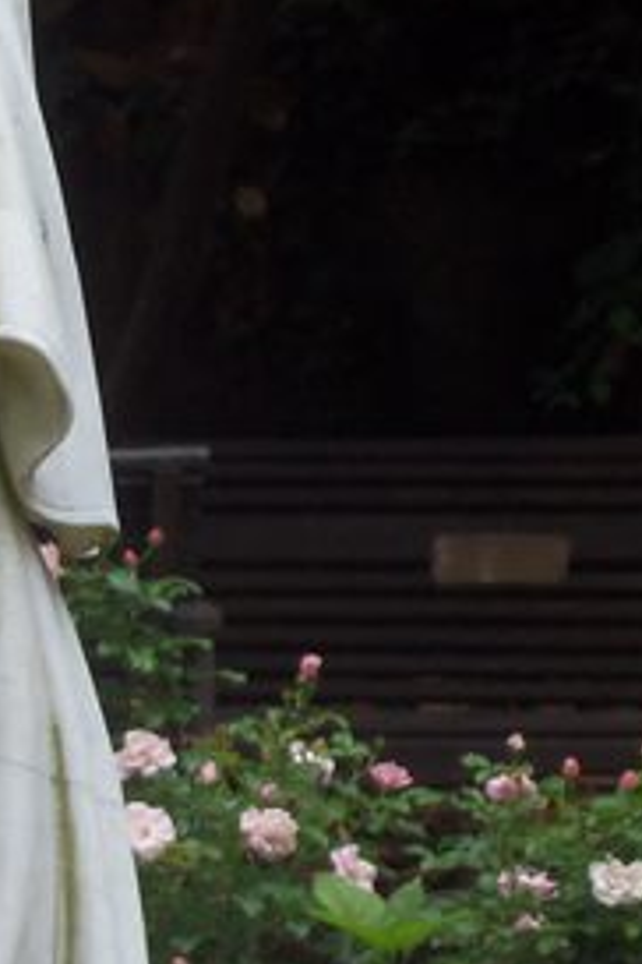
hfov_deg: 3.2
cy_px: 569
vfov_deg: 4.8
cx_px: -293
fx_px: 11421
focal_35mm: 427
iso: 125
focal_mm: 25.3
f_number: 5.7
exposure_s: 1/250
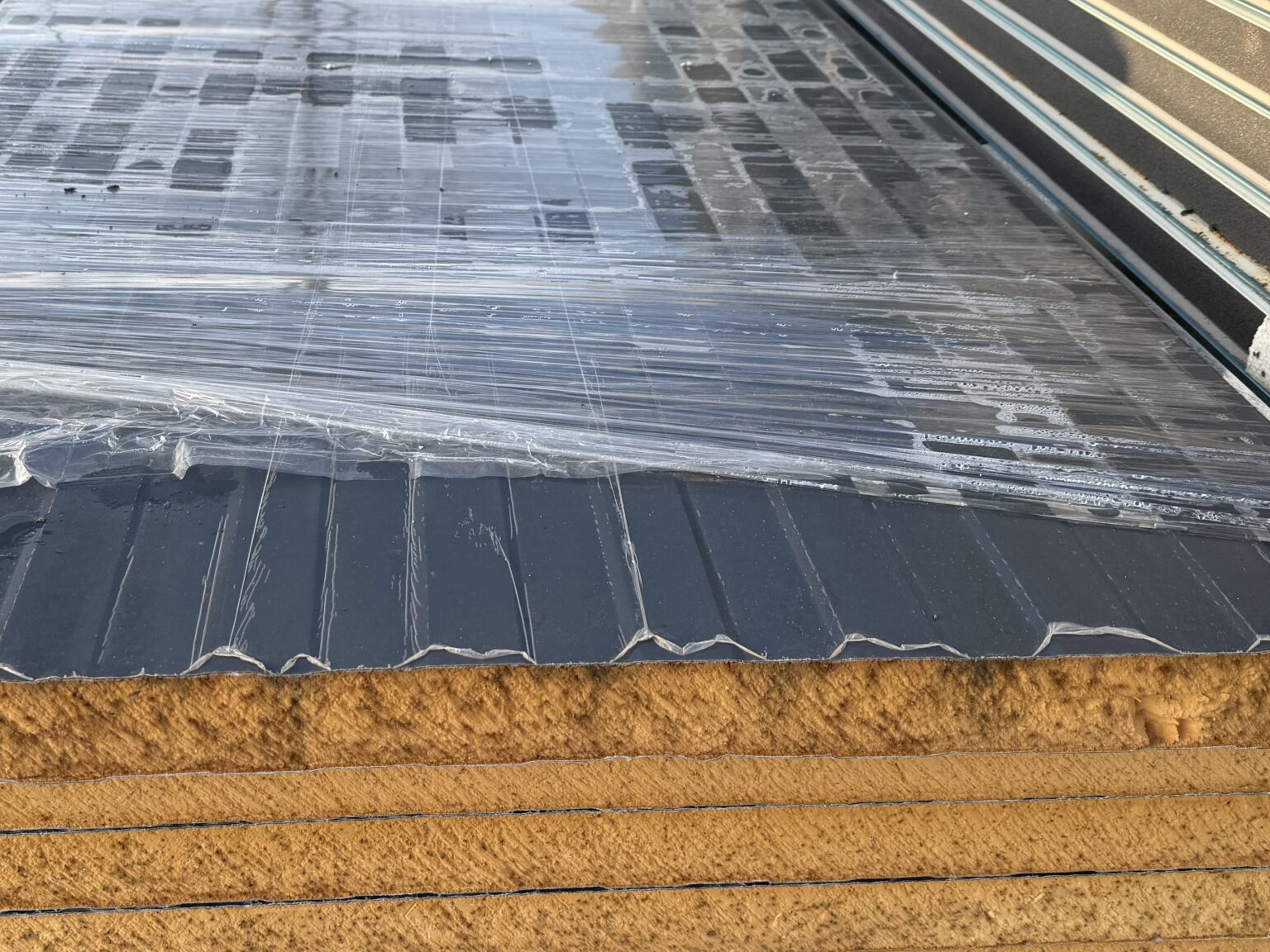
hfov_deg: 46.4
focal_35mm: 40
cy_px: 361
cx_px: 489
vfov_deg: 35.8
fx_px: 1468
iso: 80
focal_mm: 6.76
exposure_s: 1/735
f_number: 1.78
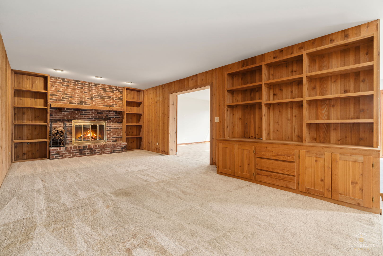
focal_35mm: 16
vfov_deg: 73.7
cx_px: 192
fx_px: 170
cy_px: 128
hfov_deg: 96.7
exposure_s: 1.3
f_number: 10
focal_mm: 16
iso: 400
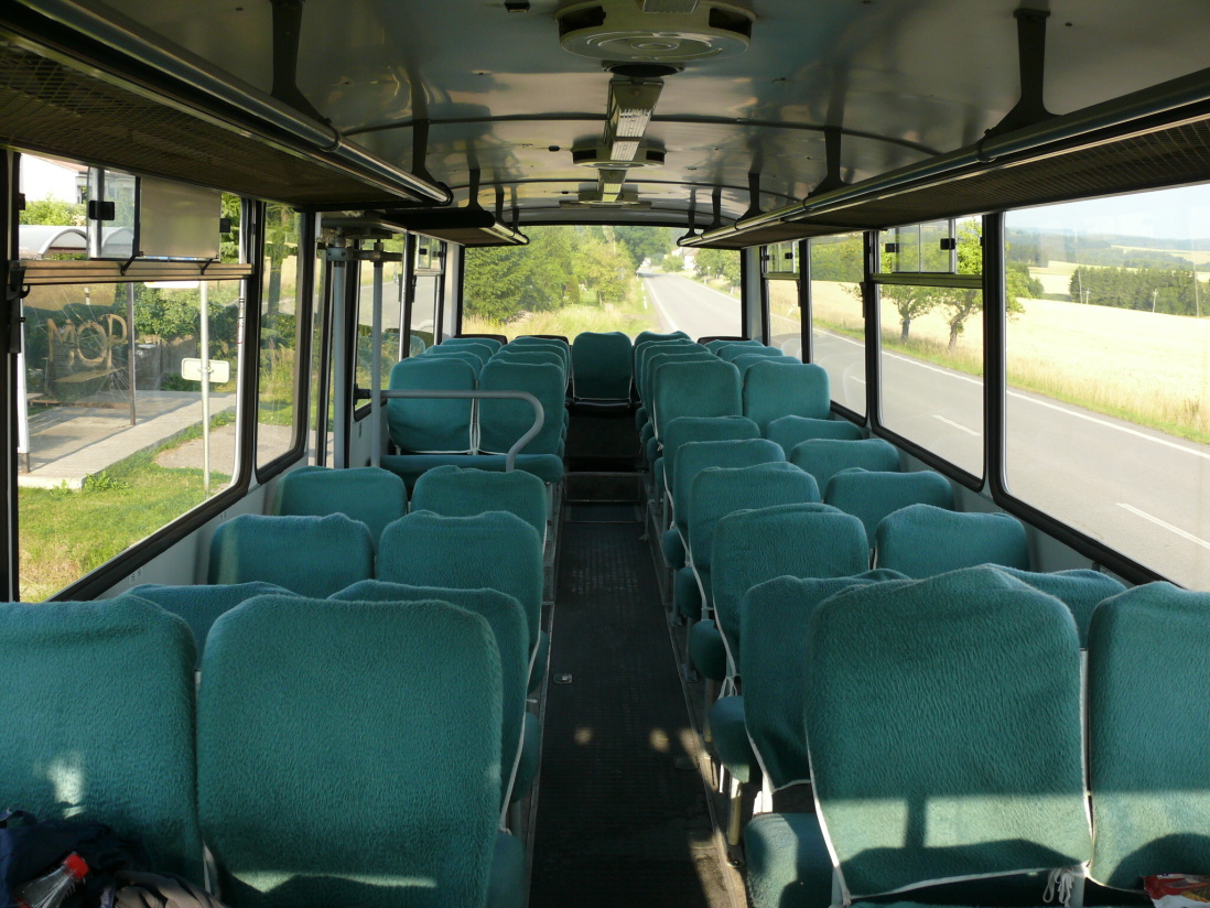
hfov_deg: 52.6
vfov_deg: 40.7
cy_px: 454
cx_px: 605
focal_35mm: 35
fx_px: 1224
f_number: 4
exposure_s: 1/250
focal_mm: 7.4
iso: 100
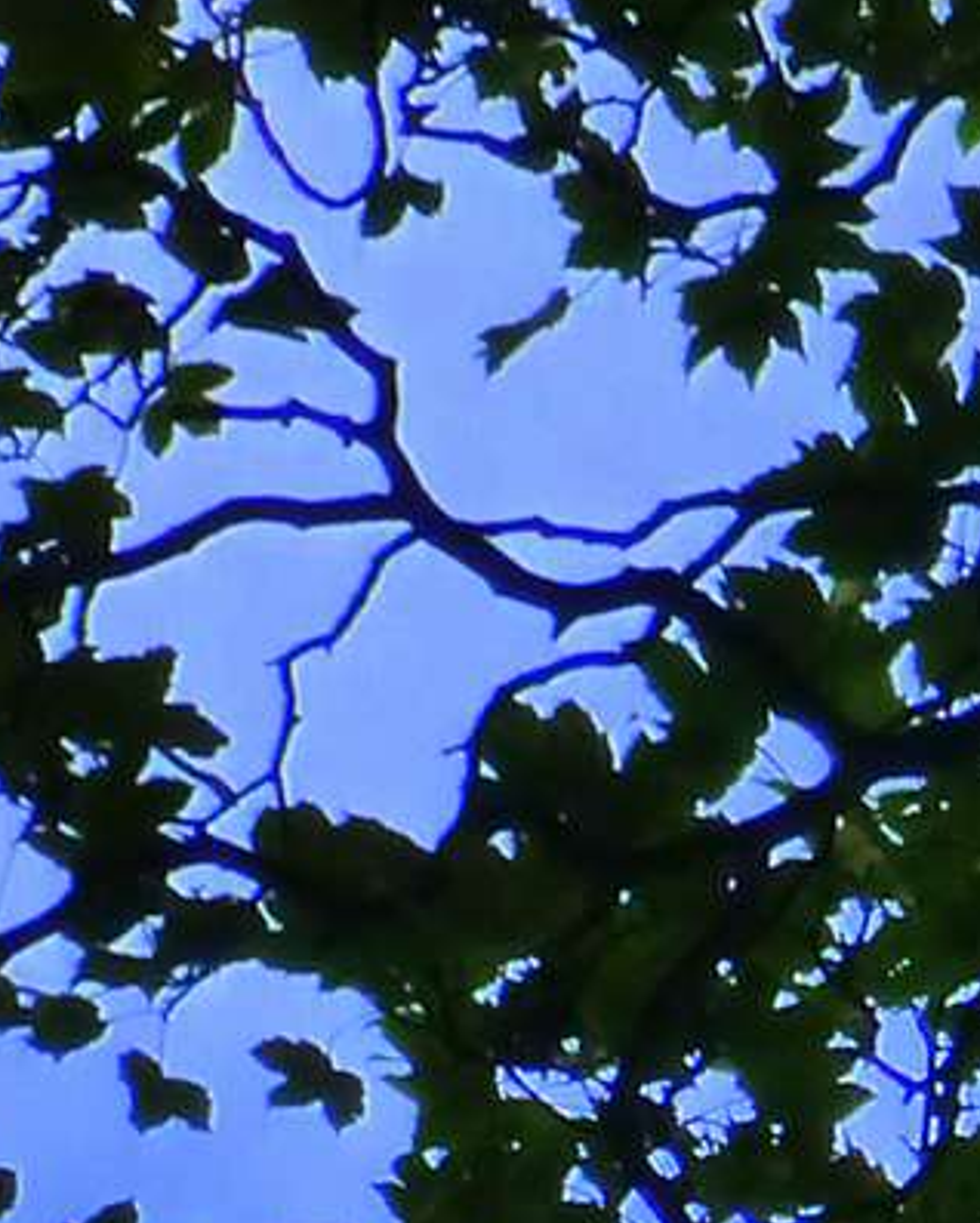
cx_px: 2026
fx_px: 11122
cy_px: 3703
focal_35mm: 307
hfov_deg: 5.0
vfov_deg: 5.8
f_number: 4.5
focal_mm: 8.7
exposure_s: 1/400
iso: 250
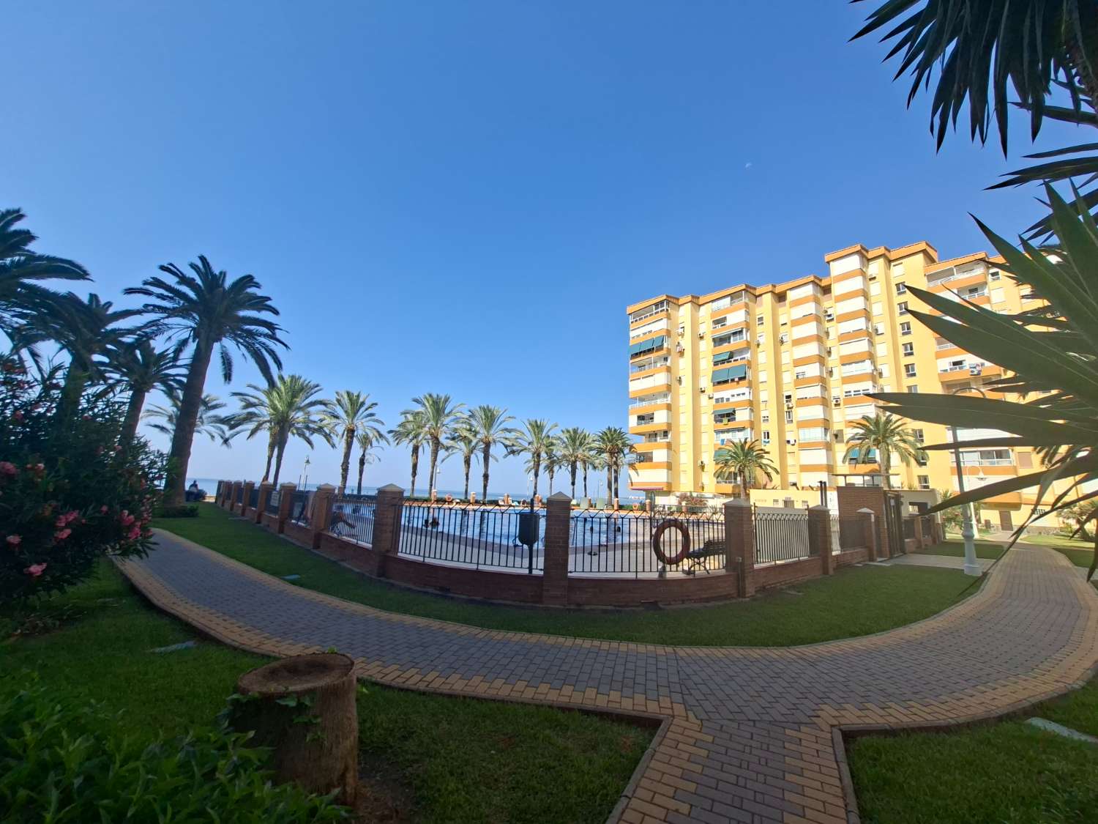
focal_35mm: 13
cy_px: 412
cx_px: 549
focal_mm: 1.74
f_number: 2.2
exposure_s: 1/1094
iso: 40
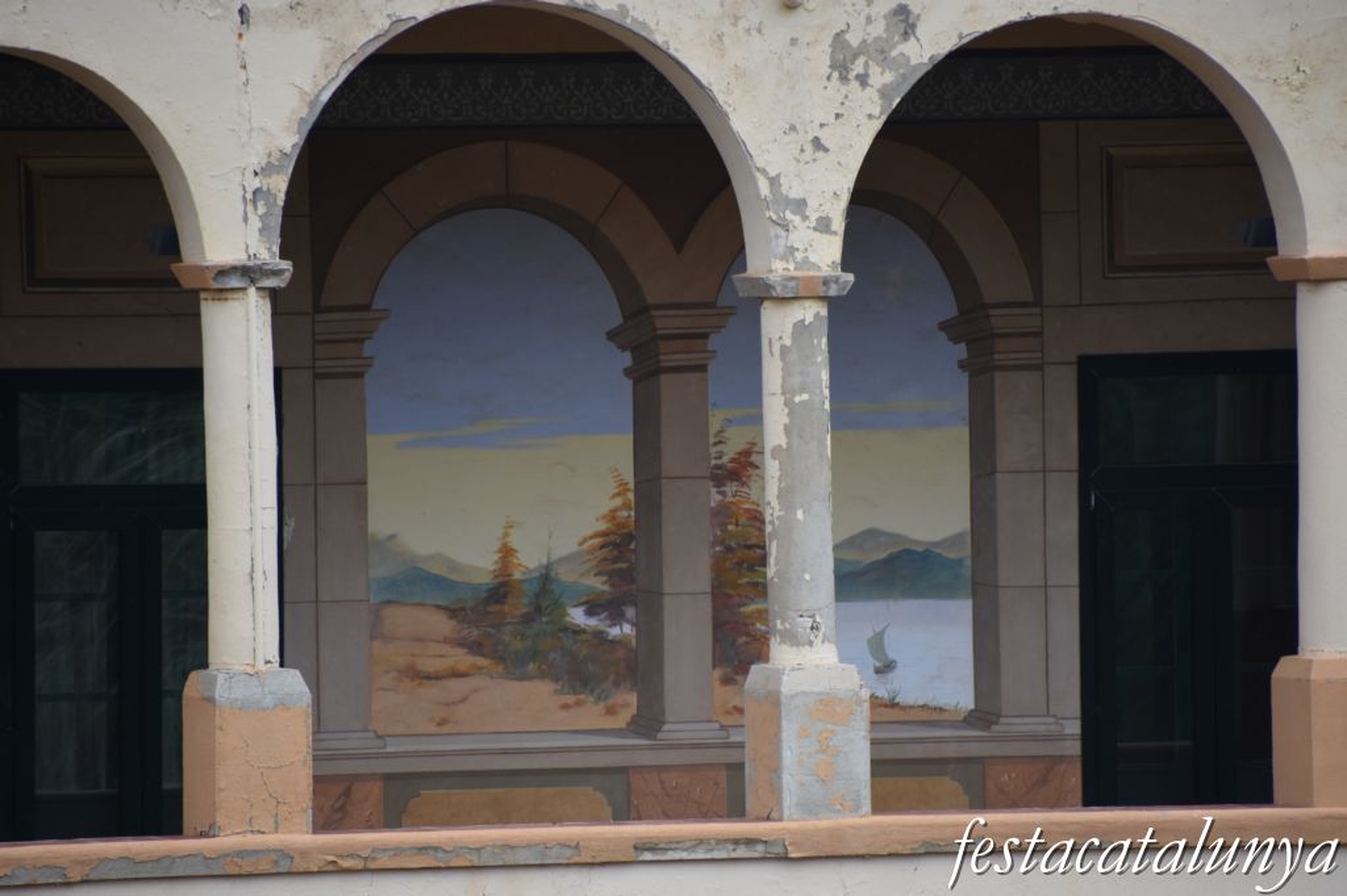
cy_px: 448
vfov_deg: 3.1
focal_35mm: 450
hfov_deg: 4.6
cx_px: 674
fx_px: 16831
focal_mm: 300
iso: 400
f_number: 6.3
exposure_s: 1/320
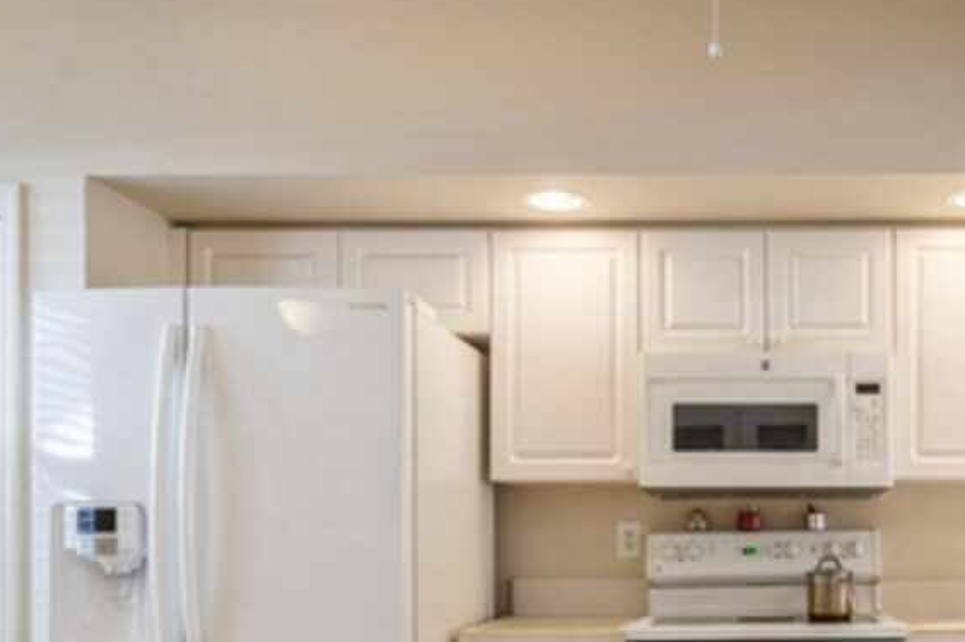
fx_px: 911
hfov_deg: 53.4
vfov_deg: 37.3
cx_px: 719
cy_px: 524
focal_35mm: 34
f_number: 8
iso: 200
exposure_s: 1/4
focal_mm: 10
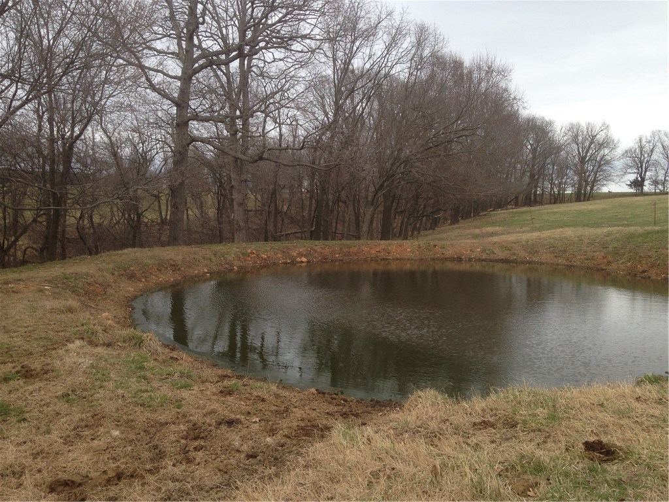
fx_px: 638
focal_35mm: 33
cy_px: 251
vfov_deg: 42.9
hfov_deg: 55.4
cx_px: 334
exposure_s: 1/301
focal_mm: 4.12
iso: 50
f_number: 2.4
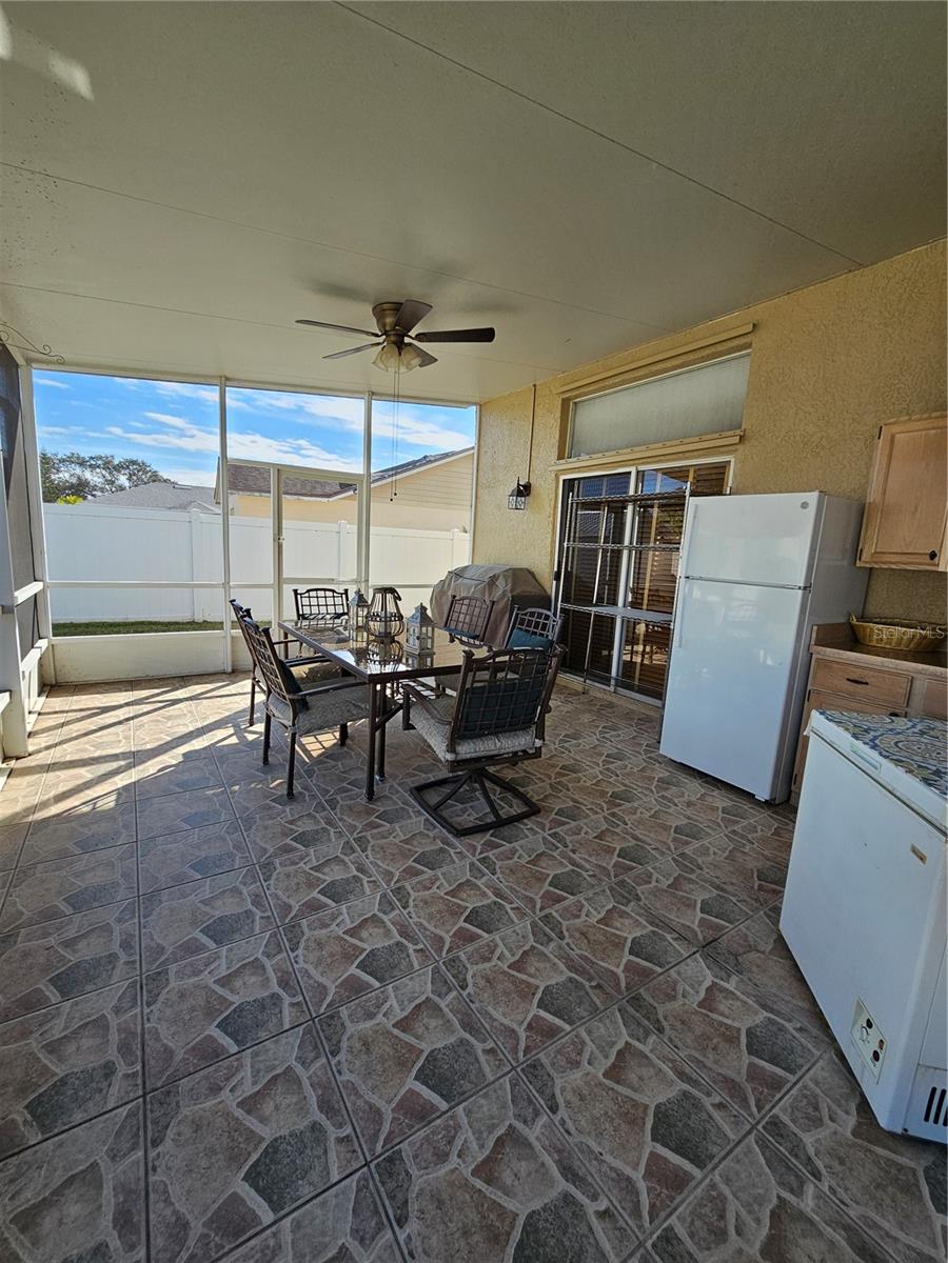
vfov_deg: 106.2
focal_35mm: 13
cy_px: 632
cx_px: 474
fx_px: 475
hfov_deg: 89.9
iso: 50
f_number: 2.2
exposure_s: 1/565
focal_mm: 2.2
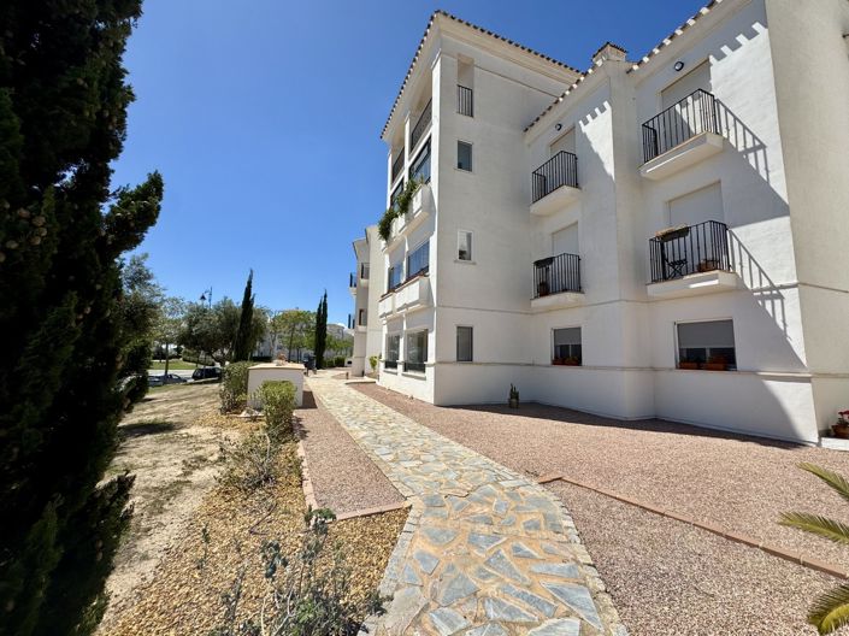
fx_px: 343
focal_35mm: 14
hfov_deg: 102.1
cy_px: 318
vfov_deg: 85.6
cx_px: 424
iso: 40
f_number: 2.2
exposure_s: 1/2674
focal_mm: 2.22
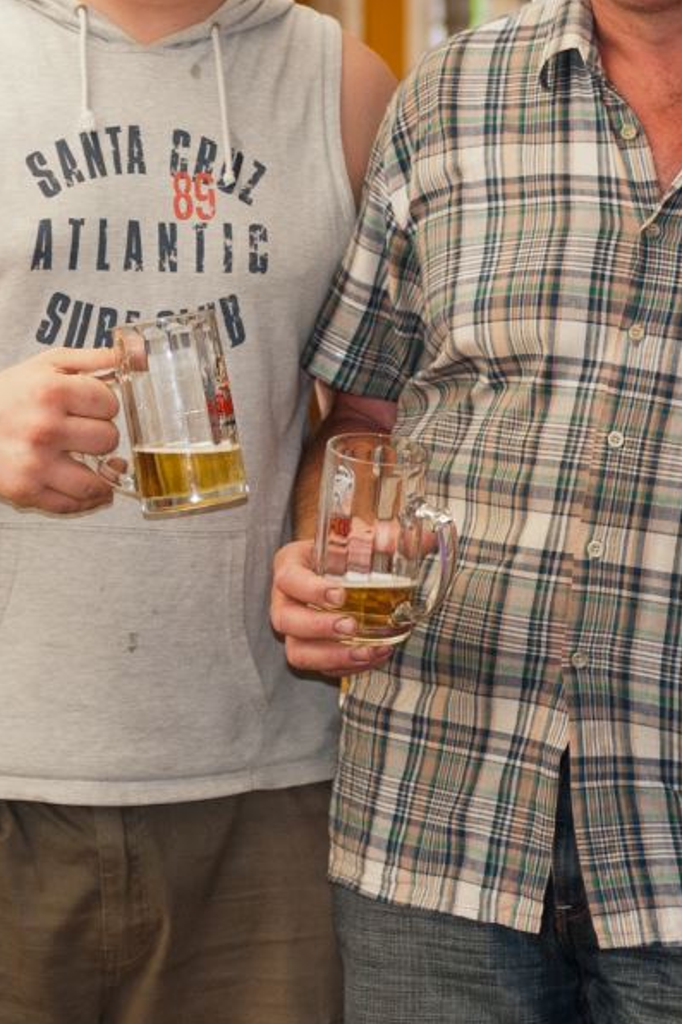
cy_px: 434
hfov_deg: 8.5
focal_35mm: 161
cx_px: 314
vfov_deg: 12.8
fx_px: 4577
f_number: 2.8
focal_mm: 50
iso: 1250
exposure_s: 1/200
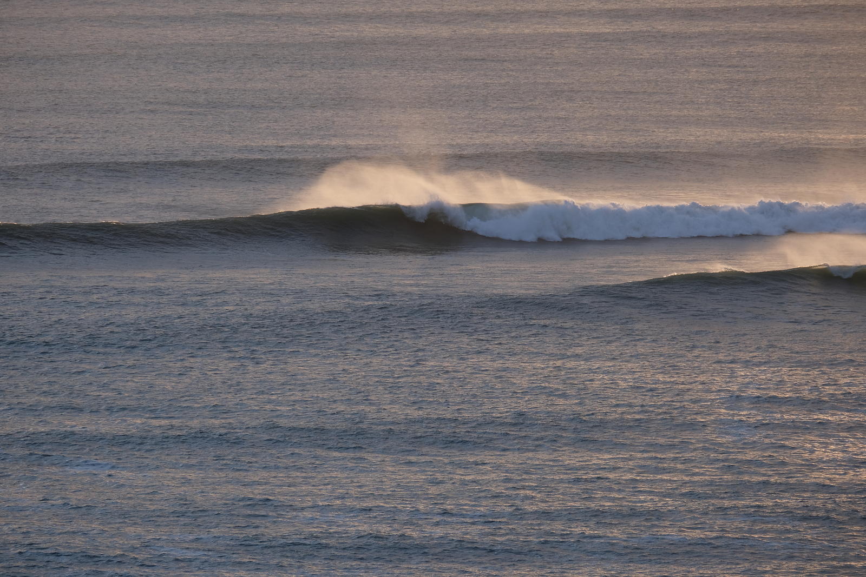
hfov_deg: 7.1
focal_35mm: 289
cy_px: 288
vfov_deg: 4.8
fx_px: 6952
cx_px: 433
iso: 160
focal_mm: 192.9
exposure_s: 1/170
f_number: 6.4
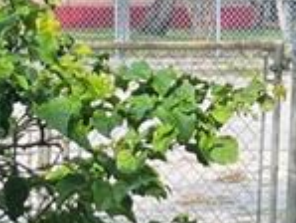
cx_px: 129
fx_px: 1789
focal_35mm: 209
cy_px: 484
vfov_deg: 6.8
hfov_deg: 9.5
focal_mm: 5.7
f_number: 1.5
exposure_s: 1/662
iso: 50
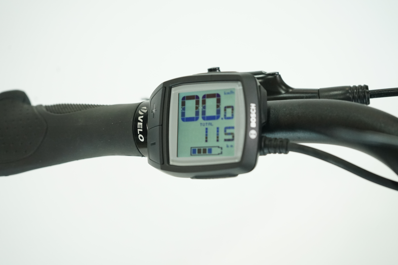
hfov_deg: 45.4
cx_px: 199
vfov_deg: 31.2
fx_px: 475
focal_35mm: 43
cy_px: 132
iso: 2500
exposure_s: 1/200
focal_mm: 43
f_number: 5.6
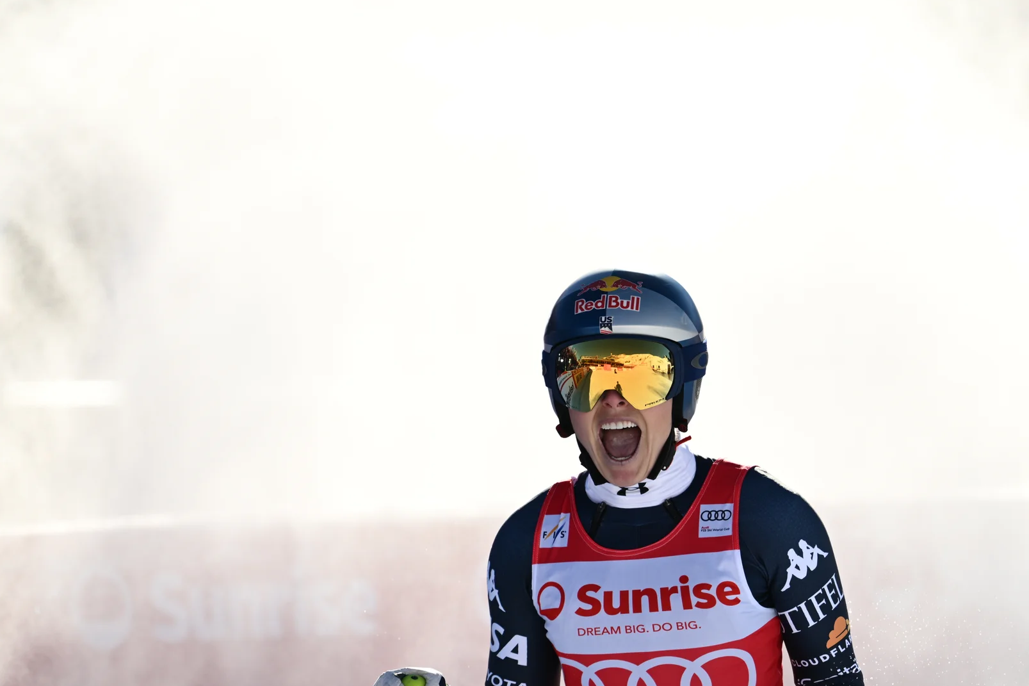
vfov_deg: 1.9
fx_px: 20491
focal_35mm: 717
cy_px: 457
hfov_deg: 2.9
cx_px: 599
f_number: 3.2
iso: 100
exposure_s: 1/2000
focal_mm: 400
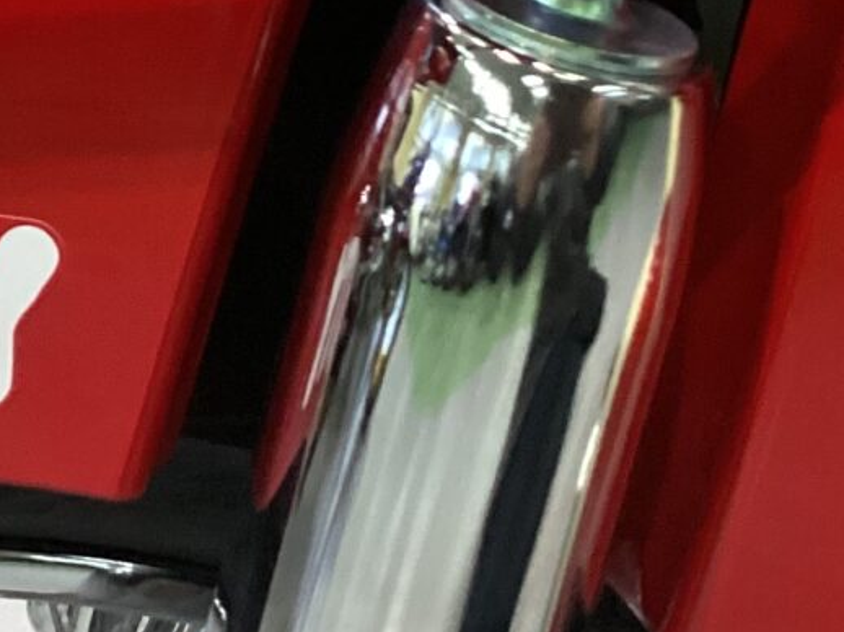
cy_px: -396
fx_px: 2803
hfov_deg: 16.4
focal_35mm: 115
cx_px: -169
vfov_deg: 12.1
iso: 320
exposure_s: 1/60
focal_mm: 3.3
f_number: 2.4
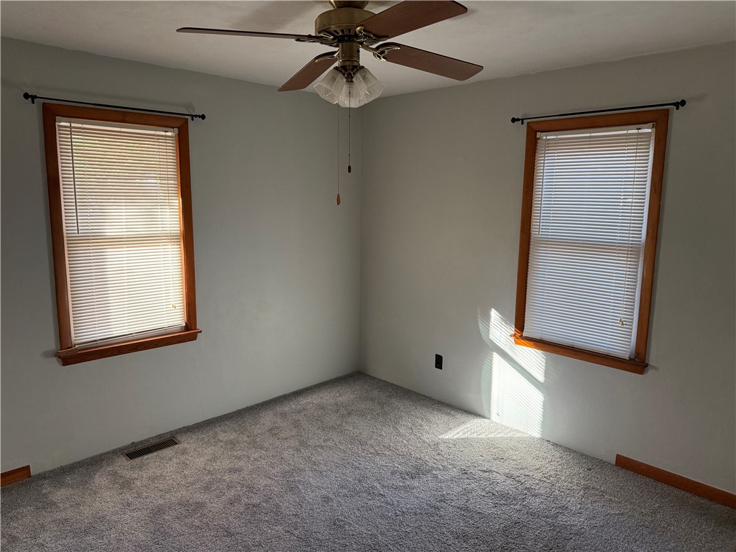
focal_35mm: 24
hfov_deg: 71.6
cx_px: 368
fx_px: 510
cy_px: 276
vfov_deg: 56.8
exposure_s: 1/66
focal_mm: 6.76
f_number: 1.78
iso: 200
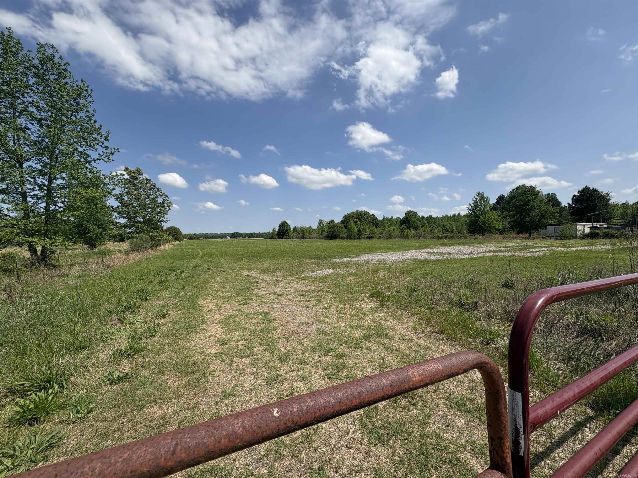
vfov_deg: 85.7
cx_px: 319
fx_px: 258
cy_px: 239
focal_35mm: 14
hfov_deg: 102.1
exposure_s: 1/2770
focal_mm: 2.22
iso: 40
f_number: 2.2
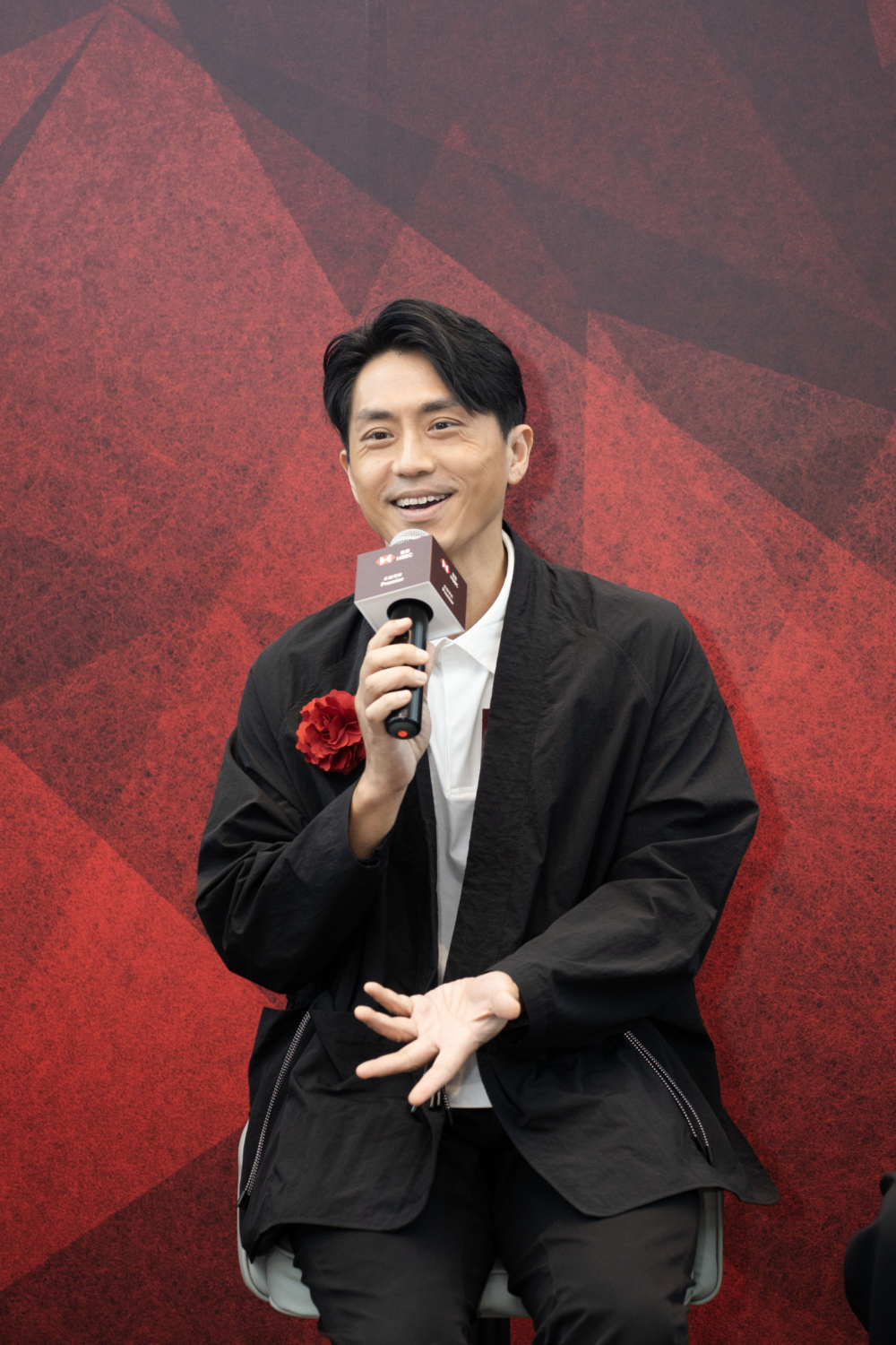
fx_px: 4181
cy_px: 672
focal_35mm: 112
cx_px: 448
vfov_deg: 18.3
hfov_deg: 12.2
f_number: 4
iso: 800
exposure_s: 1/200
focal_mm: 75
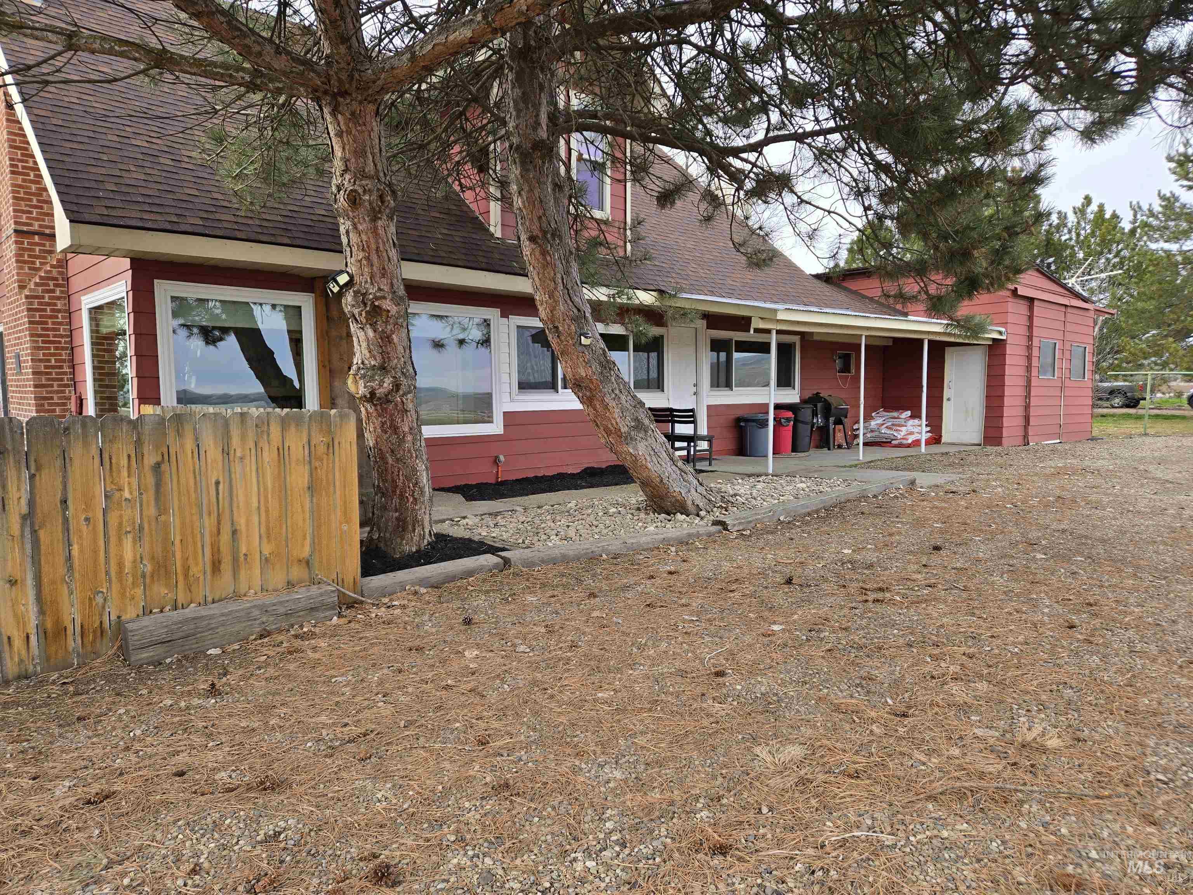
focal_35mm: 23
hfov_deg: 73.9
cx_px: 596
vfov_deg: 58.9
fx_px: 793
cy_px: 448
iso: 25
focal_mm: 5.4
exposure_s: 1/245
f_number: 1.8
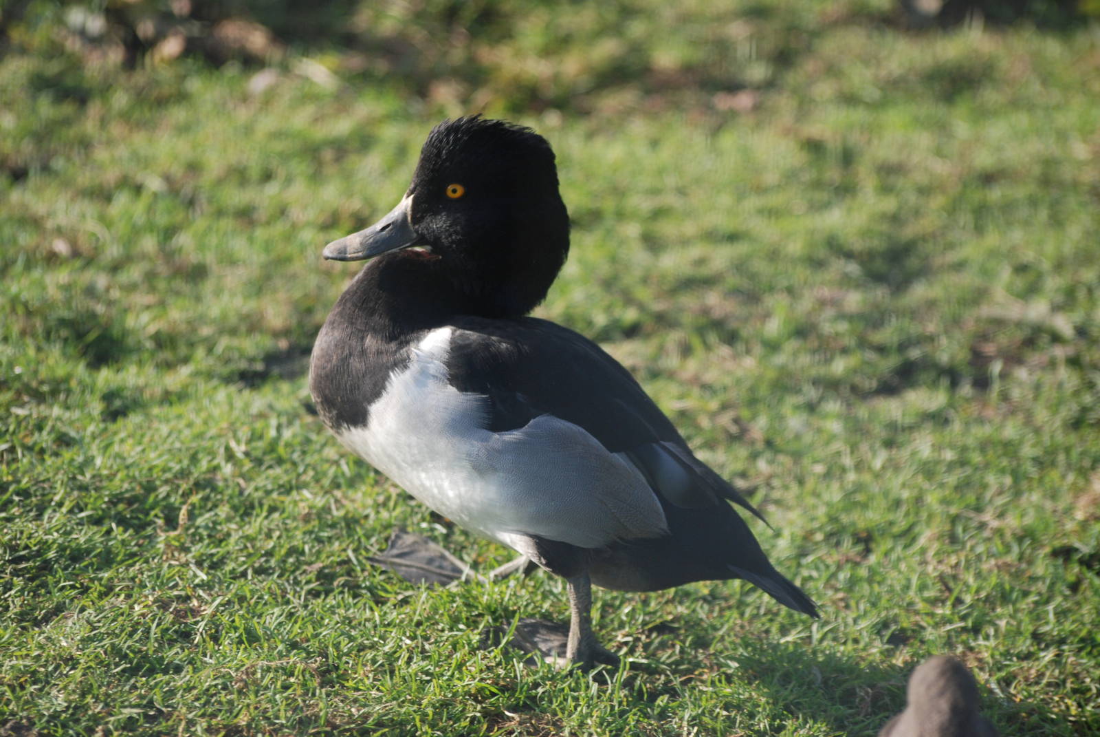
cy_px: 368
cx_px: 550
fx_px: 6883
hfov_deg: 9.1
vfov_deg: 6.1
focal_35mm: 225
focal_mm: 150
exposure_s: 1/500
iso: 280
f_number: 4.5
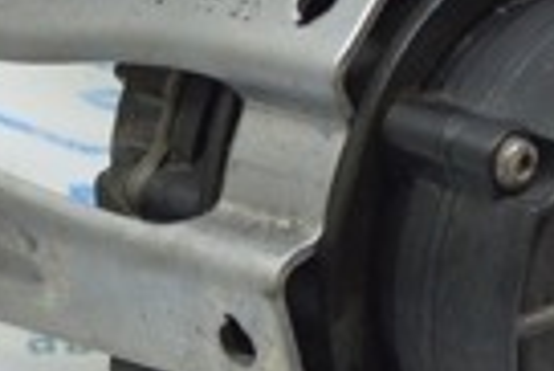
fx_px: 2819
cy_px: 234
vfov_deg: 7.5
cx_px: 428
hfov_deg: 11.2
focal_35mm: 183
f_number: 4
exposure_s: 1/40
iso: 400
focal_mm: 26
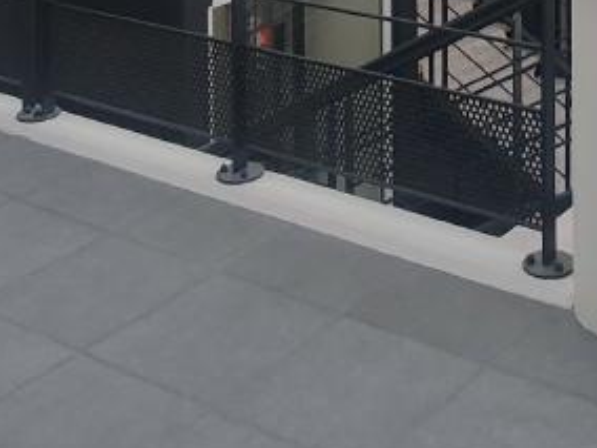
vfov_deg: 17.0
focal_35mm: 72
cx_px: 561
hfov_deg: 26.0
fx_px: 1242
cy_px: -347
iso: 50
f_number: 2.2
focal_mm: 1.65
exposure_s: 1/449
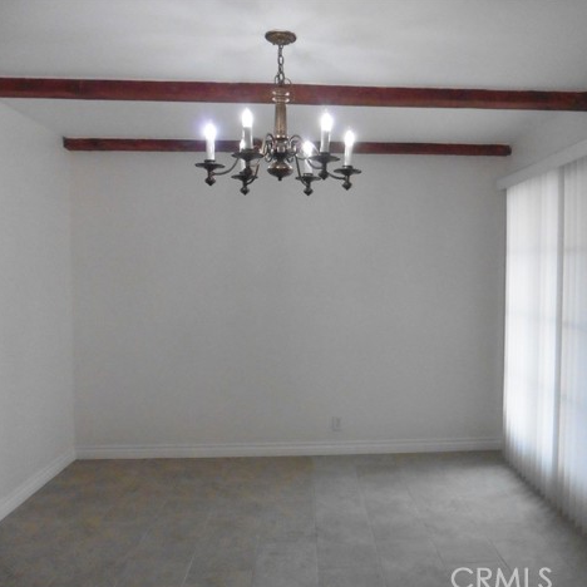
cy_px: 296
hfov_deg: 55.2
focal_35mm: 29
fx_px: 556
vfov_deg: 55.6
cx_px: 356
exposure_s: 1/500
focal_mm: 4.3
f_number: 3.3
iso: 1600
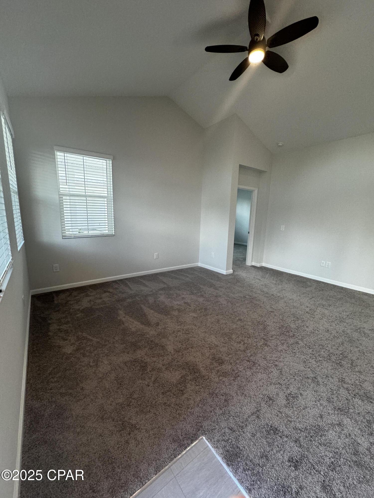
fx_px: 202
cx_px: 187
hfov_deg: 85.7
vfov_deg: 102.1
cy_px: 249
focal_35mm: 14
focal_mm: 2.22
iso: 200
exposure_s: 1/120
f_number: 2.2
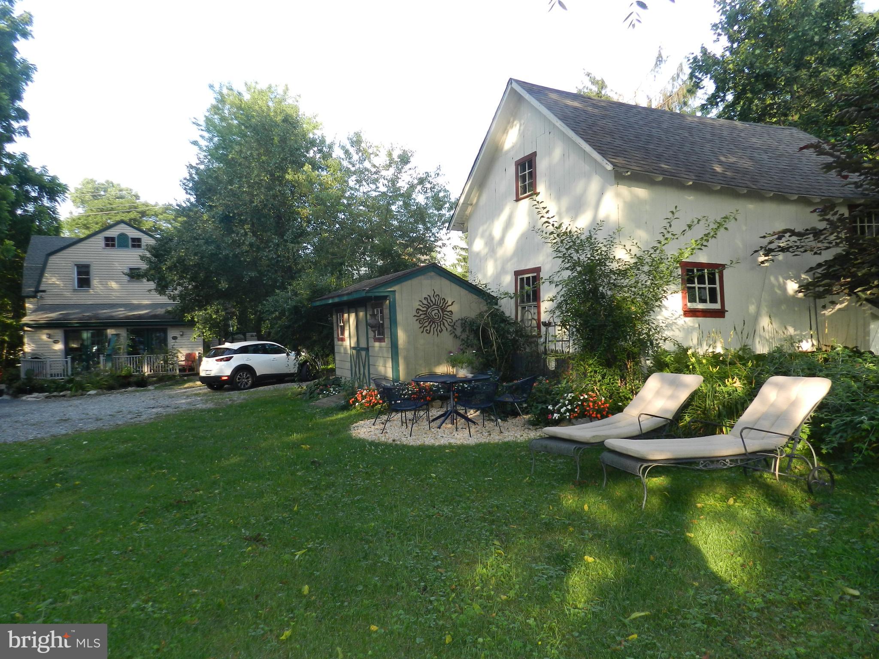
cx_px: 440
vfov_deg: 58.9
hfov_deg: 73.9
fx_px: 584
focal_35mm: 23
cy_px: 330
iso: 160
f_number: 3.4
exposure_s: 1/250
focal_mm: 4
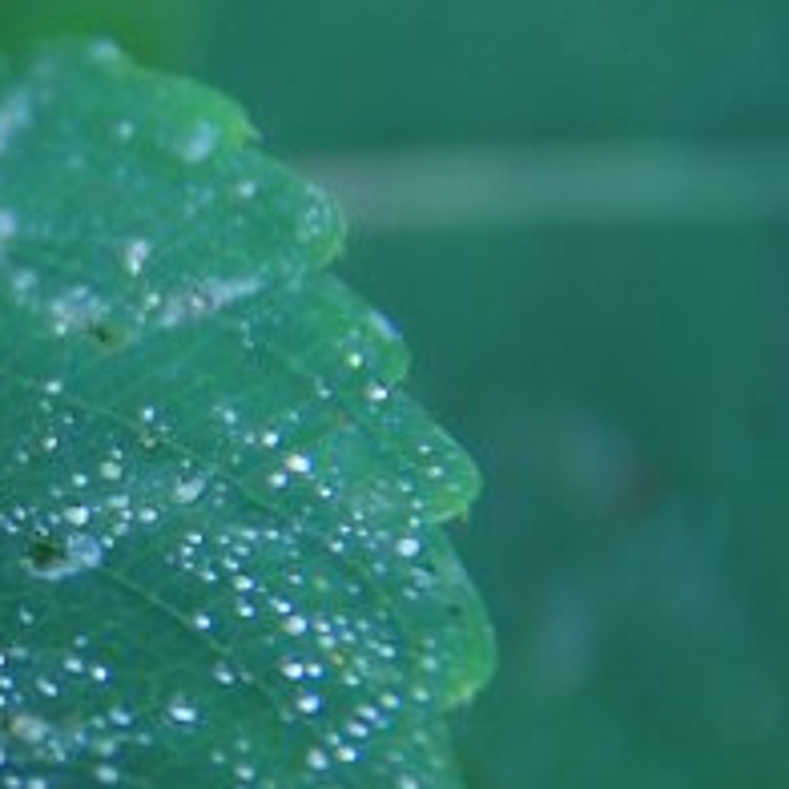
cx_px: -362
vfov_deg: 1.5
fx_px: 30842
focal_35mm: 1196
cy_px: 427
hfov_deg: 1.5
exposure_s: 1/80
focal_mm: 300
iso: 400
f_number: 5.6
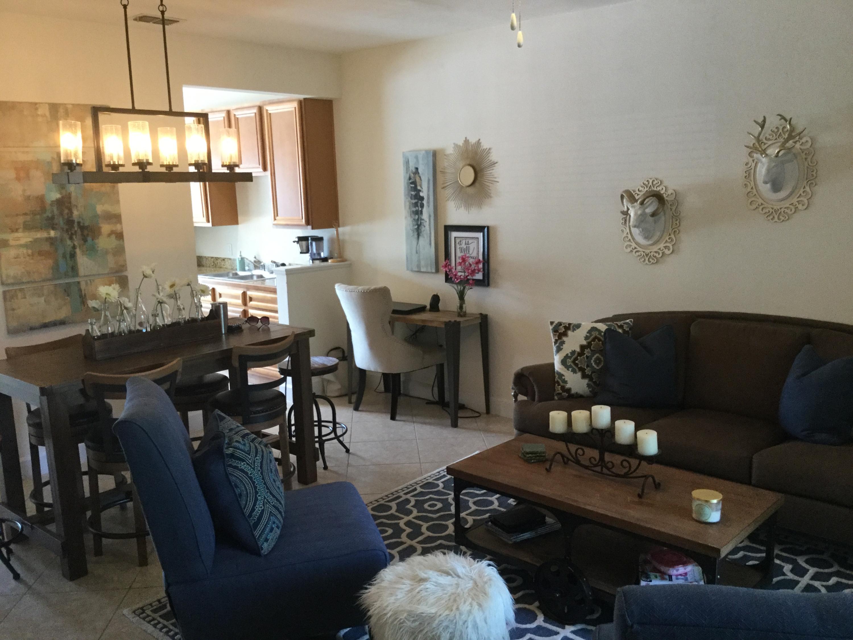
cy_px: 320
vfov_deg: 45.4
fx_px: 764
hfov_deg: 58.4
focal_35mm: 31
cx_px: 426
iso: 125
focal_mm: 3.3
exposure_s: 1/30
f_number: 2.4
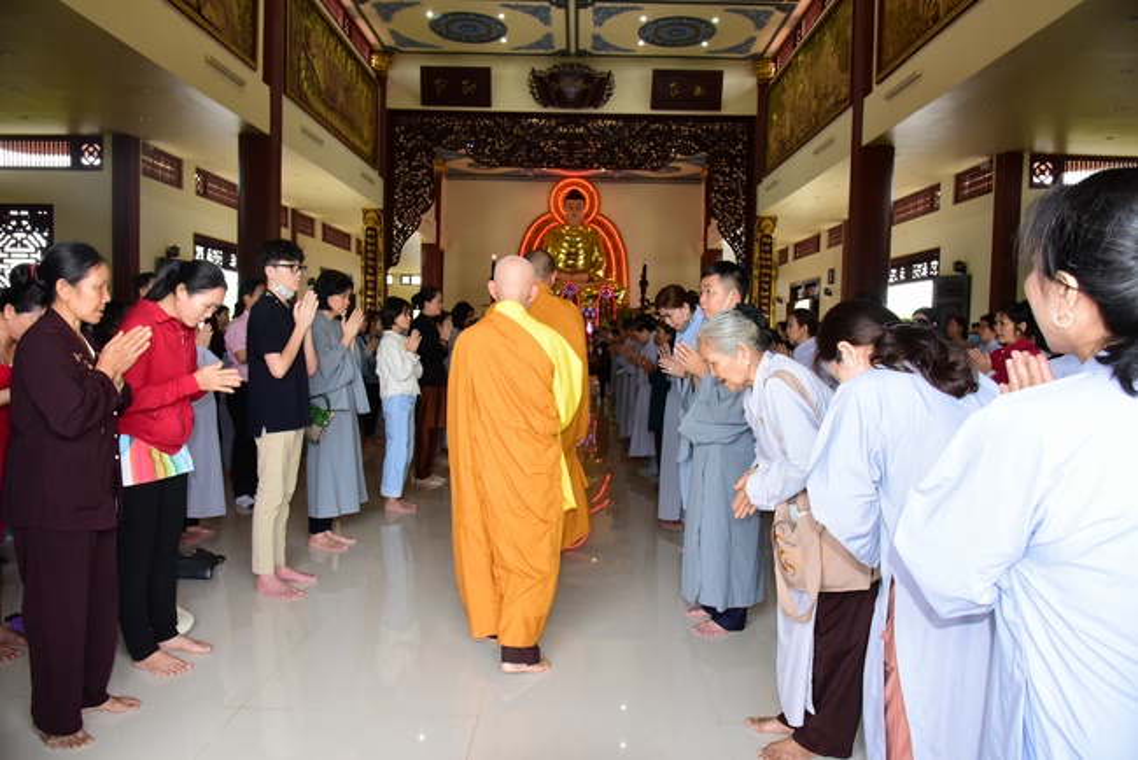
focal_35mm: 24
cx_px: 569
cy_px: 380
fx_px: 759
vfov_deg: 53.2
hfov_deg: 73.7
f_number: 7.1
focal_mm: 24
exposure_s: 1/100
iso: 2200
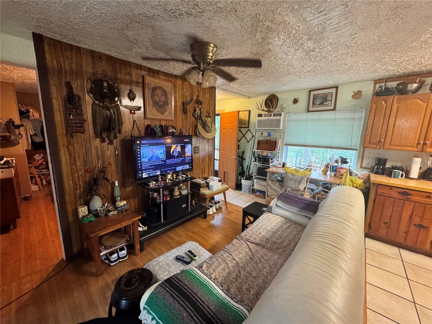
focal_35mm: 14
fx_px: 175
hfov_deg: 102.1
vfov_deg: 85.7
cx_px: 216
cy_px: 162
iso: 1000
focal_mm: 2.22
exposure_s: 1/60
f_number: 2.2
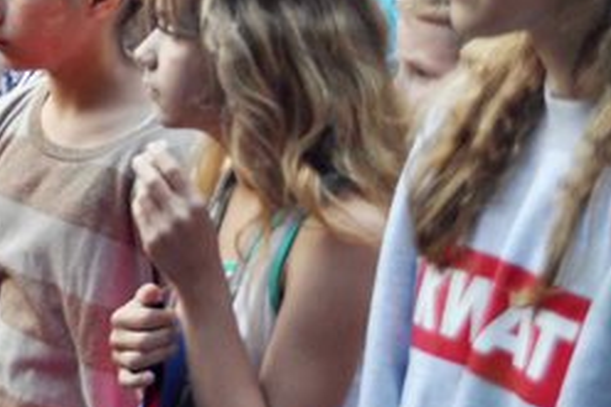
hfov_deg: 11.6
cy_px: -10
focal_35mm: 173
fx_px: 2934
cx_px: -123
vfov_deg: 7.9
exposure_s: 1/160
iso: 320
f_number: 4.5
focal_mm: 44
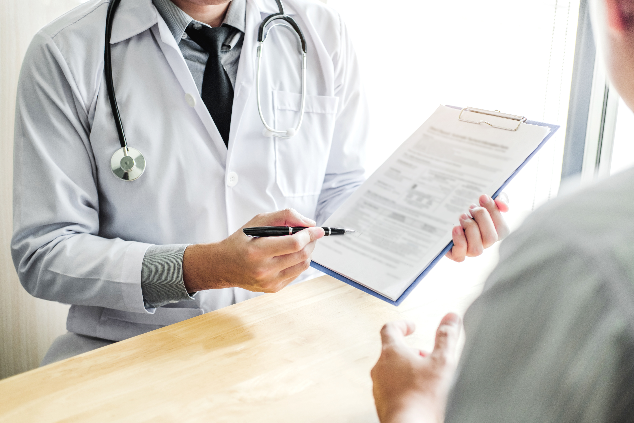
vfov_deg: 25.5
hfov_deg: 37.5
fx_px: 933
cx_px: 317
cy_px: 212
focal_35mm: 53
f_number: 2
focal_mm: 35
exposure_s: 1/640
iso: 100
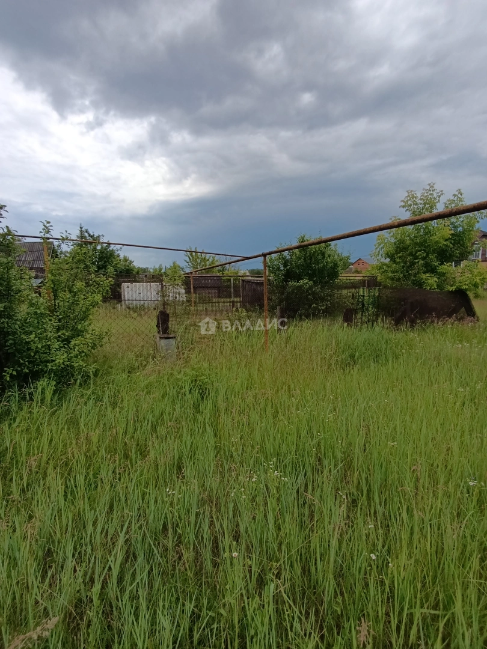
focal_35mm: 16
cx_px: 244
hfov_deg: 78.1
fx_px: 300
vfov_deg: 94.5
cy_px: 324
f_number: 2.2
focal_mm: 1.65
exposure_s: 1/810
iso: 50
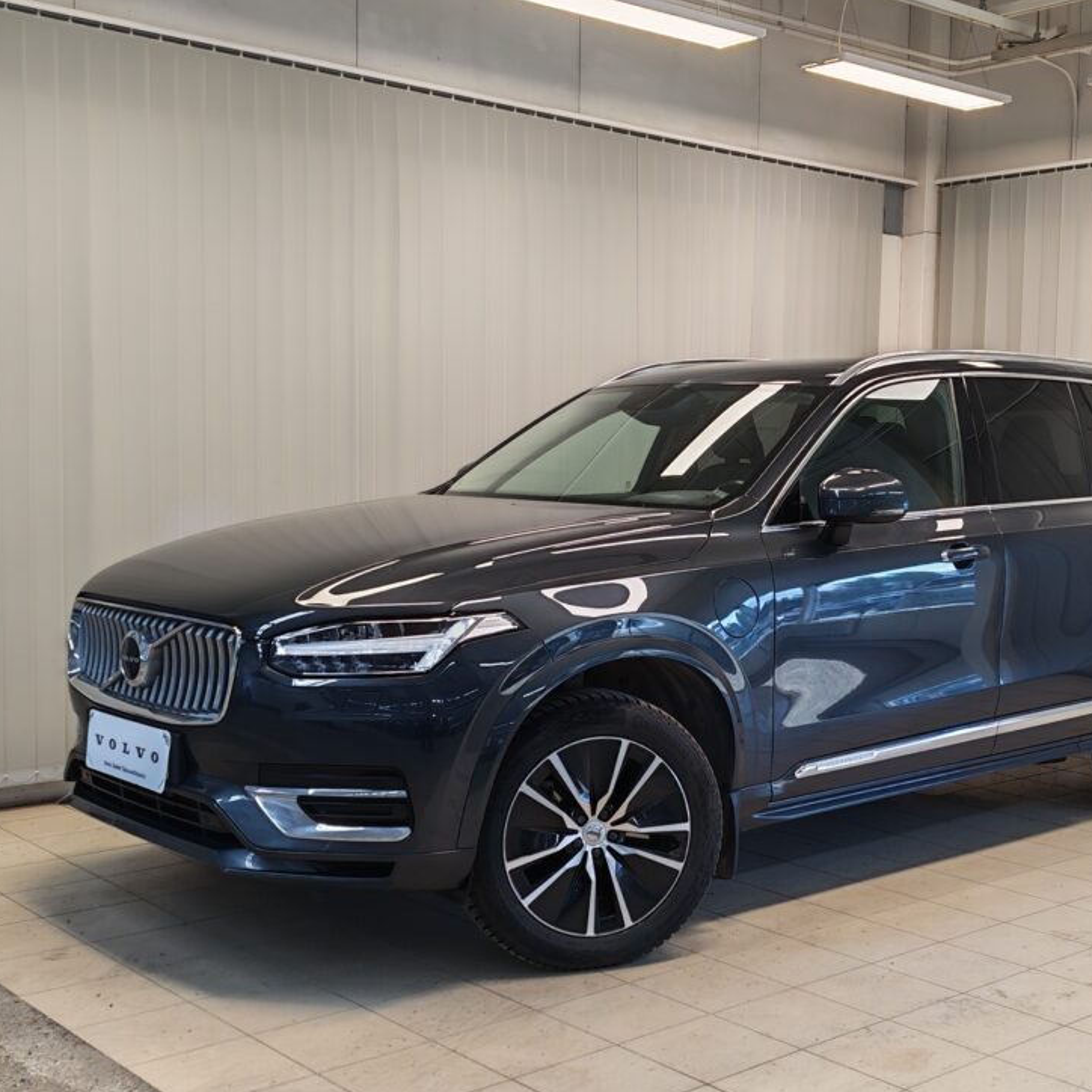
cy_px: 566
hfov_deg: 37.4
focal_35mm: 45
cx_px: 667
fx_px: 1606
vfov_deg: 37.5
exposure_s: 1/50
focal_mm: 5.4
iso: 64
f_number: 1.6
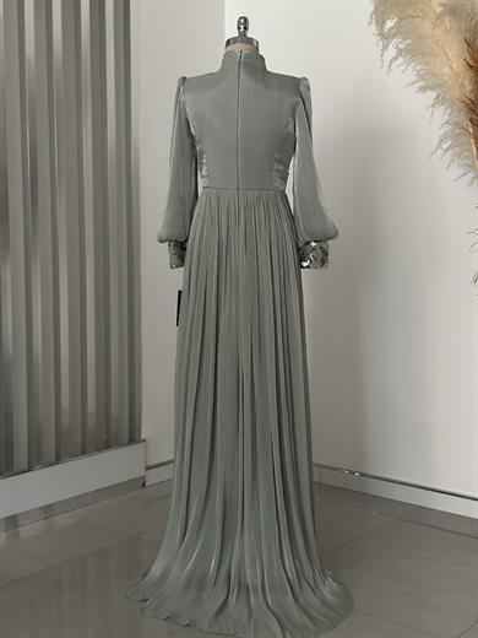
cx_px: 239
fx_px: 884
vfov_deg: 39.7
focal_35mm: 48
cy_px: 319
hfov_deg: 30.3
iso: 640
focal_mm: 6.86
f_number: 1.78
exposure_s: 1/33
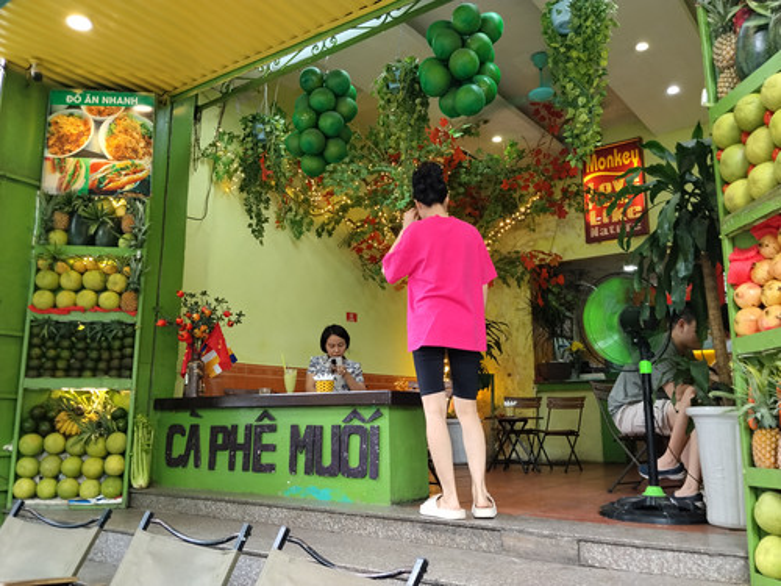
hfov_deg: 61.7
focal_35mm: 29
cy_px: 293
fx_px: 654
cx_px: 390
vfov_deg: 48.2
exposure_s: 1/50
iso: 125
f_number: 1.8
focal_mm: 4.22
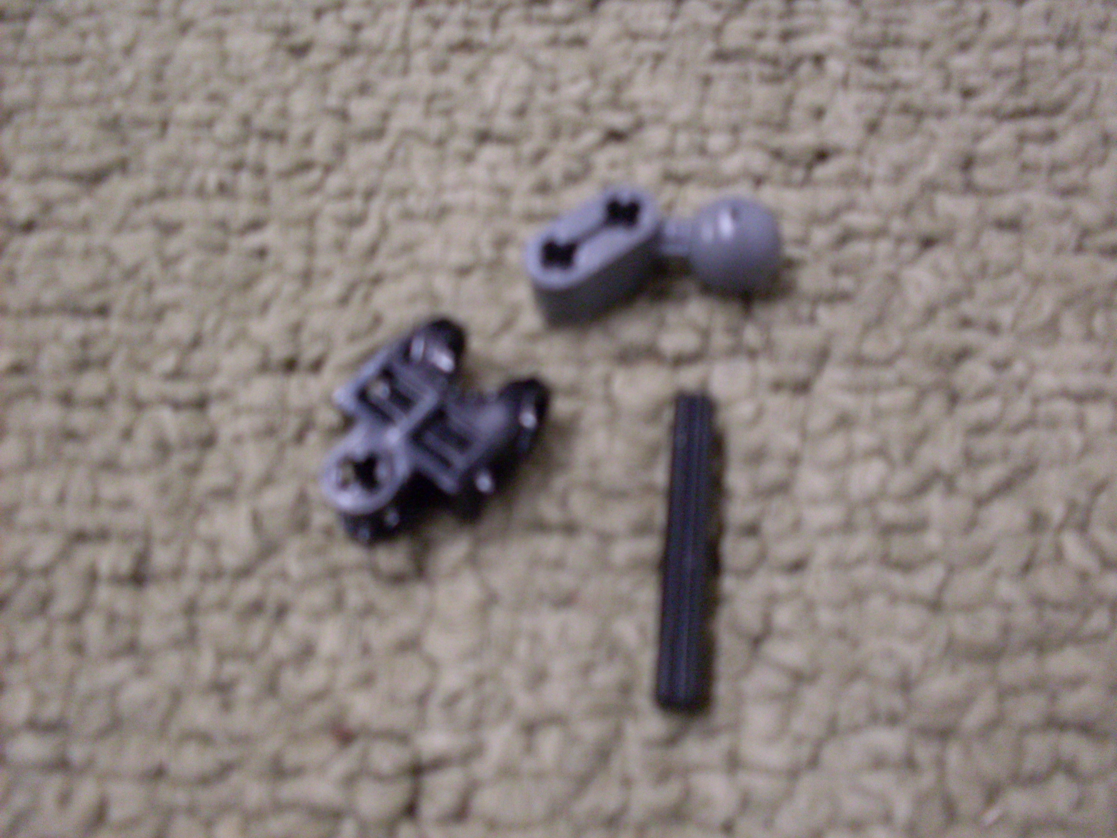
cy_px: 419
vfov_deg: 37.7
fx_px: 1226
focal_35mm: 38
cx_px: 558
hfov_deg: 49.0
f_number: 2.8
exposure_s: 1/15
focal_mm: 6.3
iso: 200
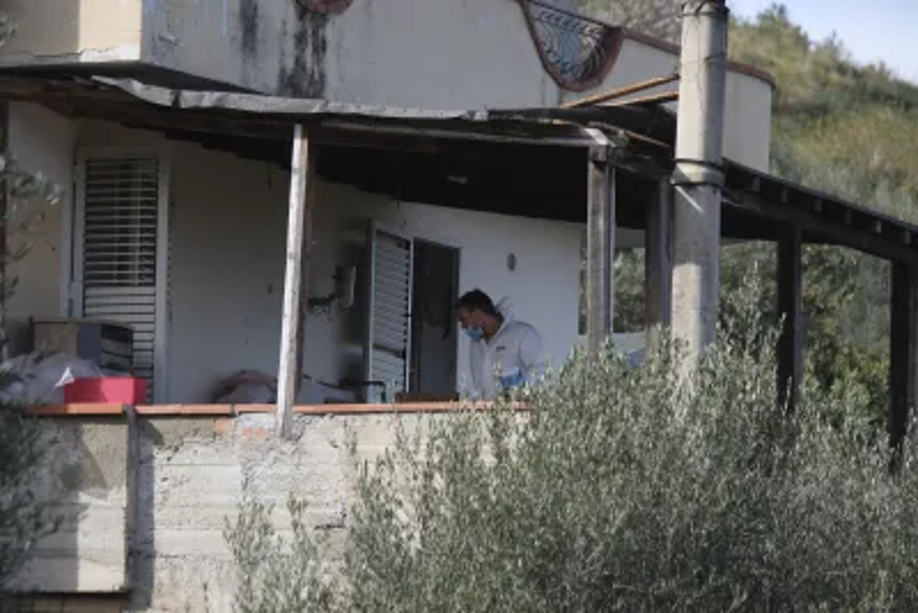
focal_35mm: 300
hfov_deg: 6.9
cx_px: 459
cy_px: 306
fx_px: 7652
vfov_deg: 4.6
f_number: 6.4
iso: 125
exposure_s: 1/250
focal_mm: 200
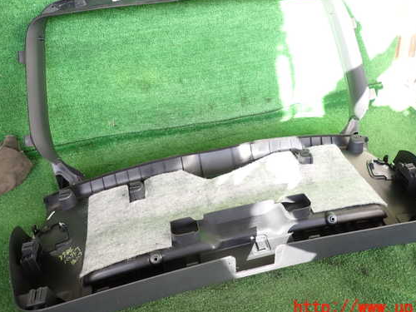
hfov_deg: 59.8
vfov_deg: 46.6
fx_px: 361
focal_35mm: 30
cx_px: 232
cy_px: 131
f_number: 2
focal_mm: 4.5
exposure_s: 1/100
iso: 100
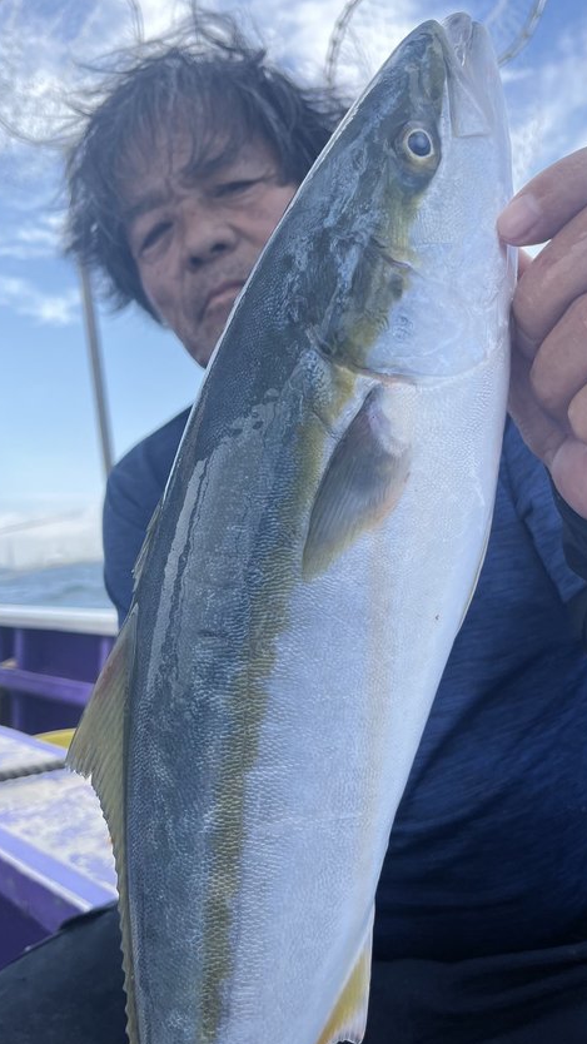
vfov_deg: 66.1
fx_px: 803
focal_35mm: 29
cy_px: 532
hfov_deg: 40.1
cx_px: 323
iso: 50
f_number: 1.6
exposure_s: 1/1140
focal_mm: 5.1
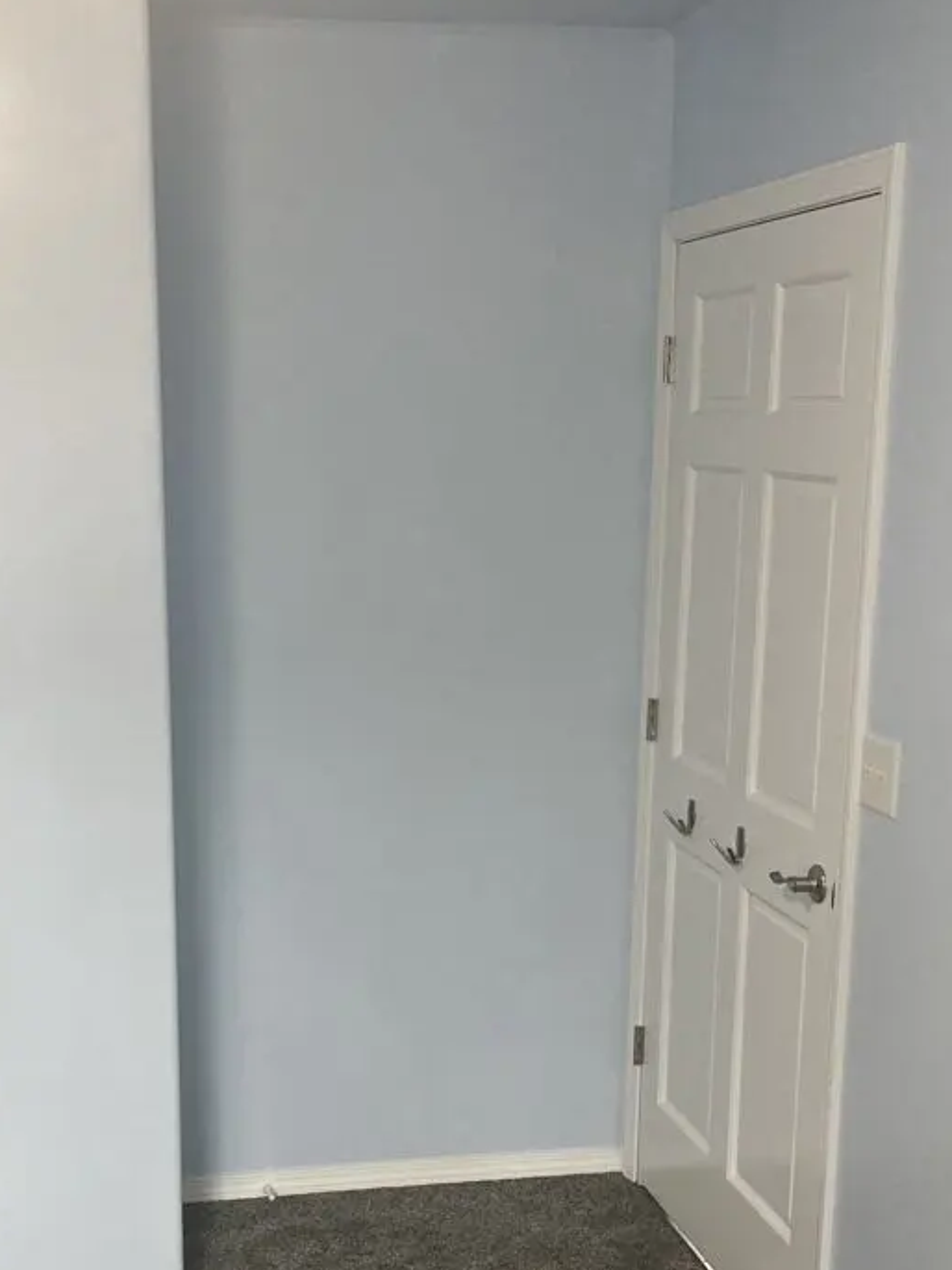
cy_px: 853
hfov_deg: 29.4
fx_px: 1798
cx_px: 311
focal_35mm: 49
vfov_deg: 38.5
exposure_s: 1/60
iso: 160
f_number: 1.8
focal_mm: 3.99
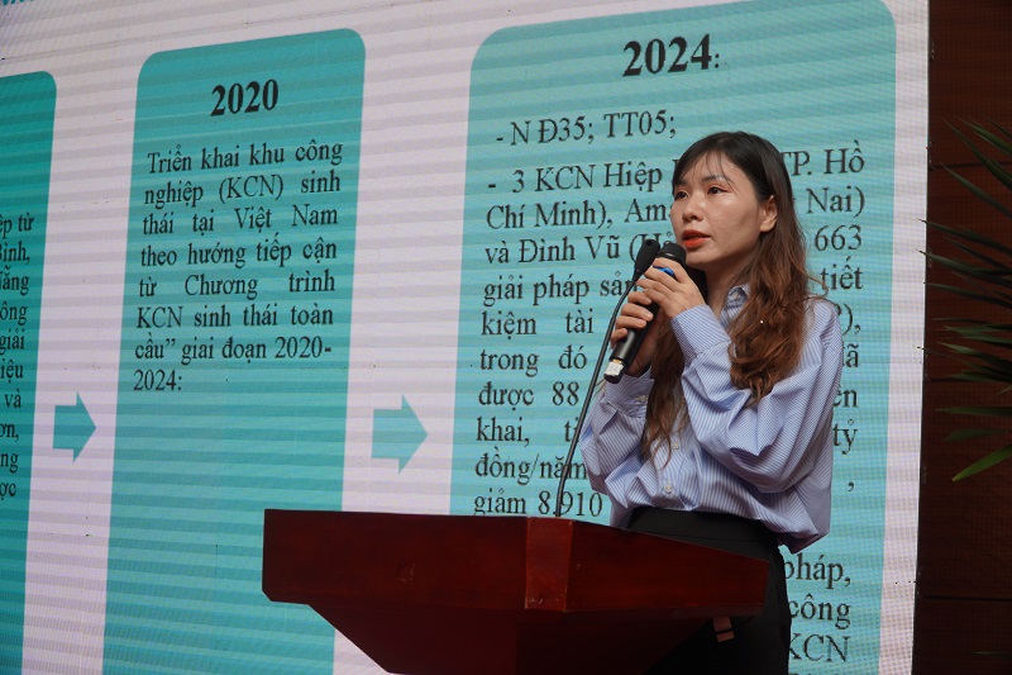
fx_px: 1475
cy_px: 338
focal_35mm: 52
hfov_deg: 37.9
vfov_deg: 25.7
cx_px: 506
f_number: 4
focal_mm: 35
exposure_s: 1/160
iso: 160
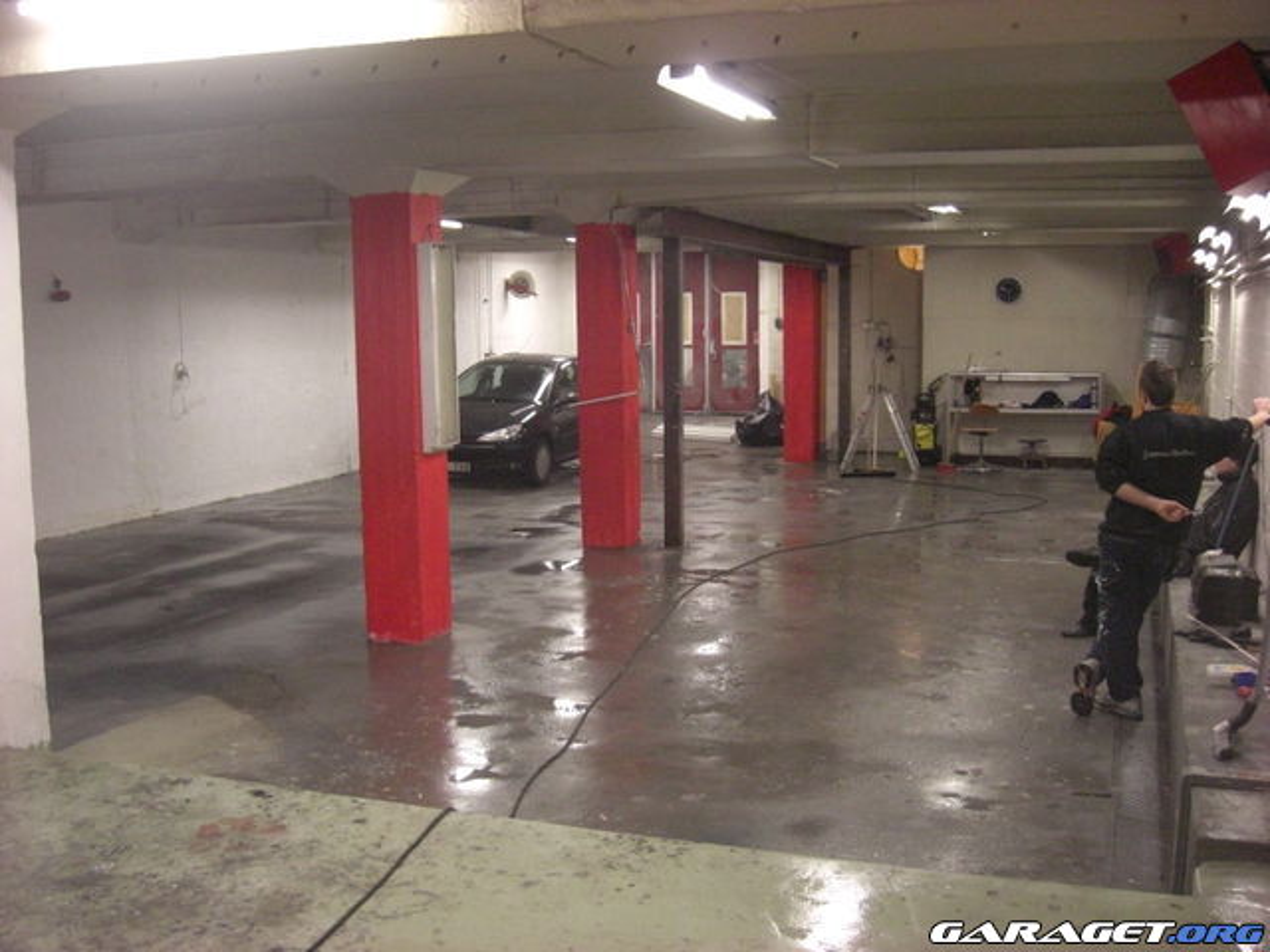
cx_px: 635
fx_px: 1394
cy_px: 476
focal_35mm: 38
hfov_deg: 49.0
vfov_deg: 37.7
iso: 800
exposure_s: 1/50
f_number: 2.8
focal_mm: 7.9
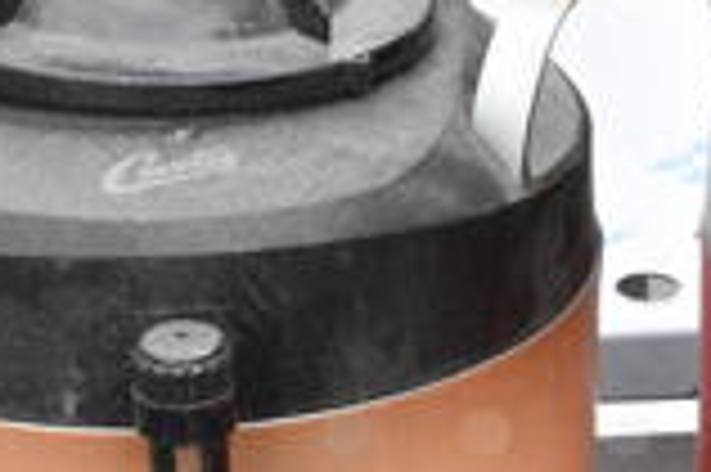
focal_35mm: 151
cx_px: 626
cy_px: 616
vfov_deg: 8.9
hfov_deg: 13.5
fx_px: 2979
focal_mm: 26
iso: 6400
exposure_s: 1/640
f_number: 13
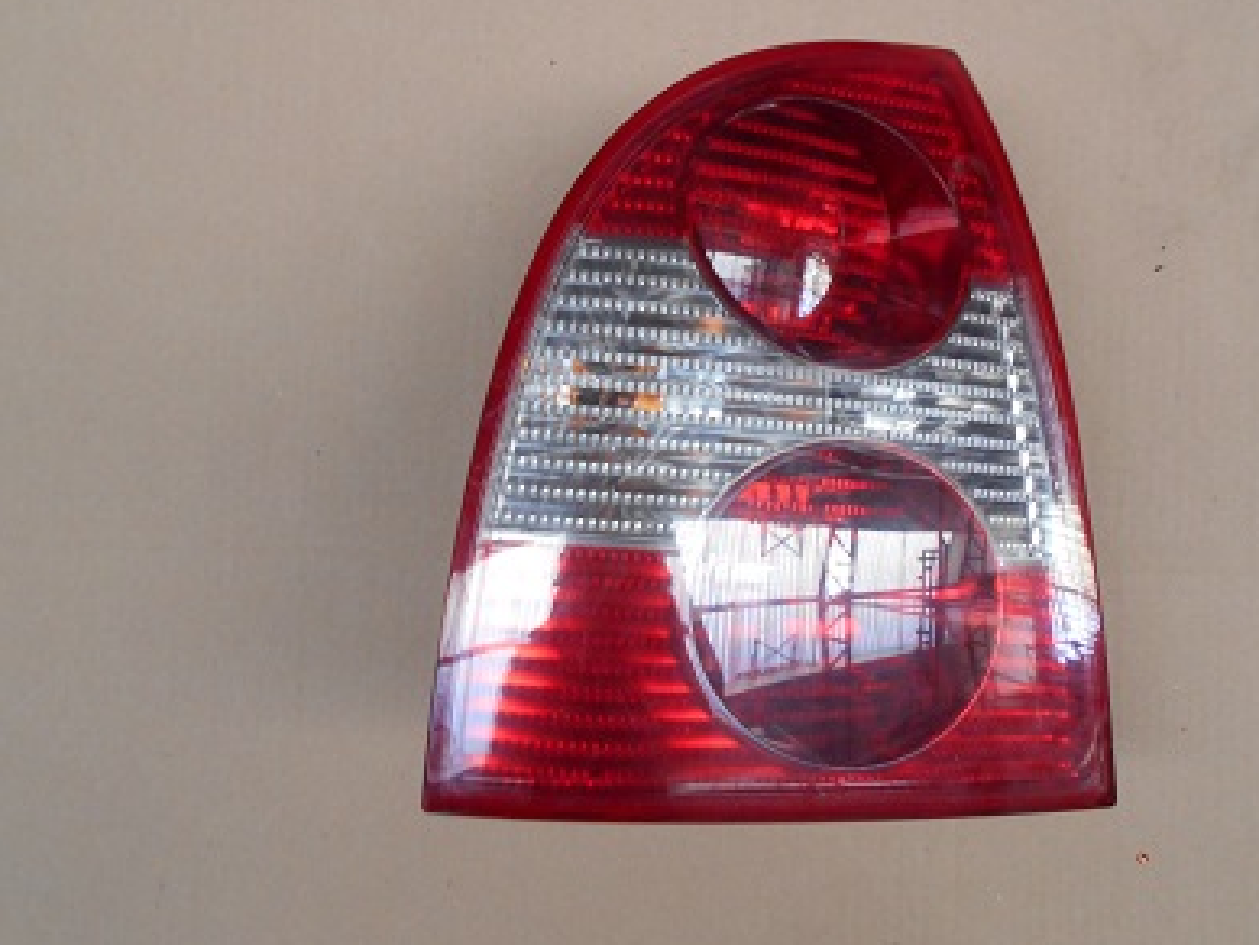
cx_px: 696
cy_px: 437
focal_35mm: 31
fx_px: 1128
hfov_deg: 58.2
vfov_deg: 45.4
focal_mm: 4.6
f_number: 3.2
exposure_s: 1/30
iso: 200
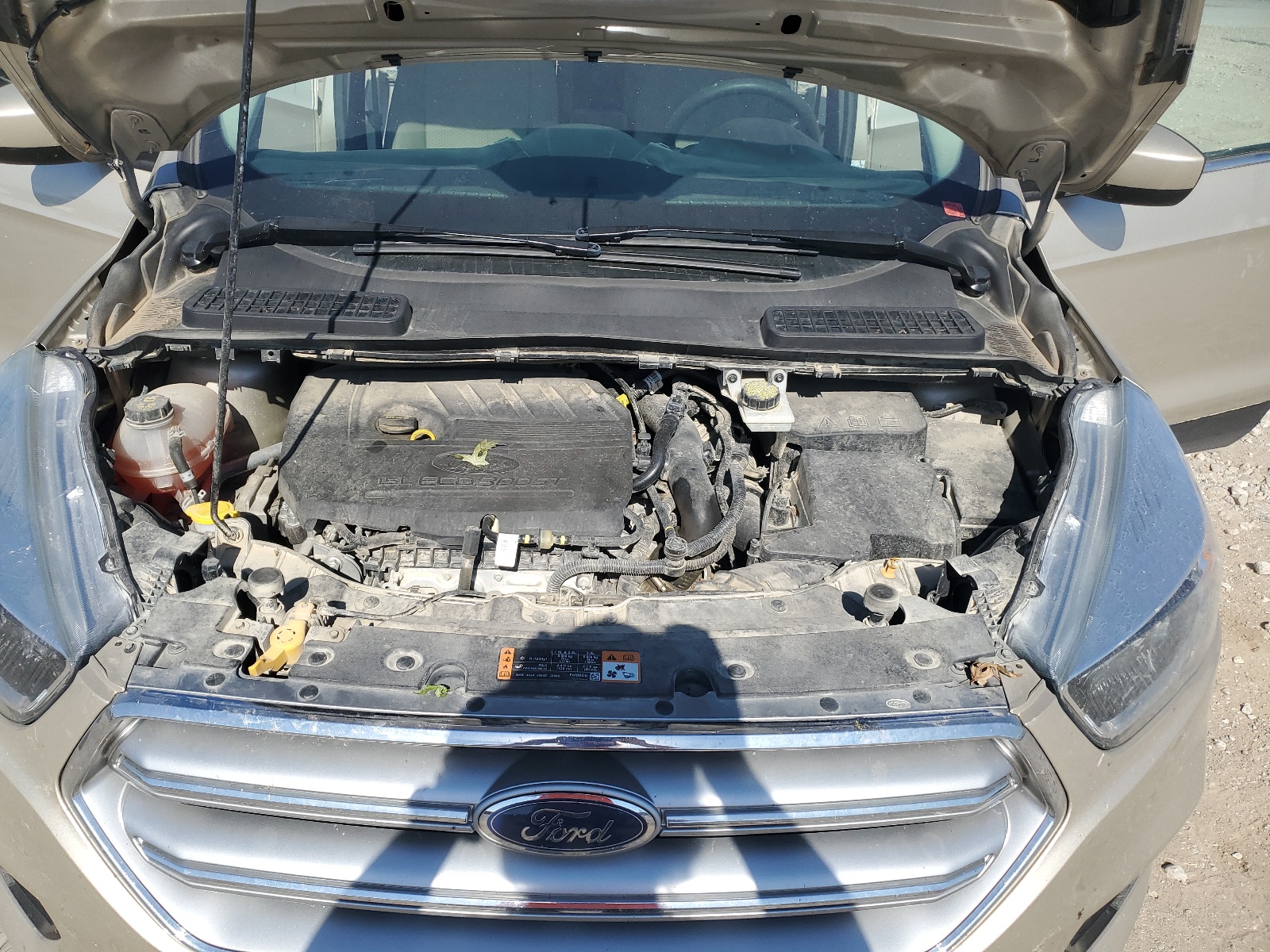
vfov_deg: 53.1
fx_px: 954
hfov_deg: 67.3
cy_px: 476
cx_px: 635
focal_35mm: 26
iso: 50
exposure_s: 1/3333
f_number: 1.5
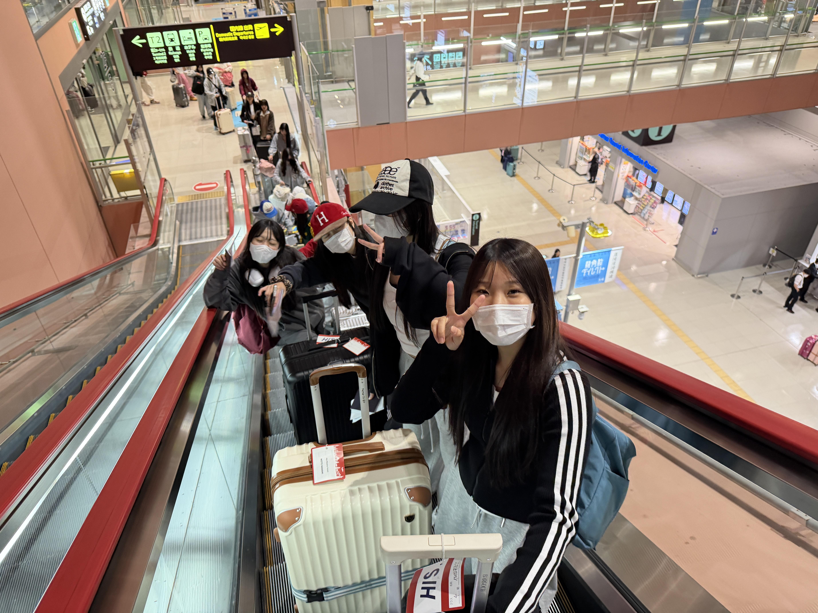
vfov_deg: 56.8
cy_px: 306
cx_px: 409
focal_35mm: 24
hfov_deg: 71.6
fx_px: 567
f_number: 1.78
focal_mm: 6.76
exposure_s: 1/60
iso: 250
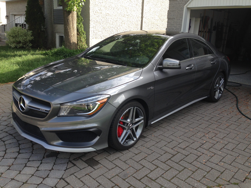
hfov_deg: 55.4
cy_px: 94
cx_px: 126
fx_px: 239
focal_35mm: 33
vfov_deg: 42.9
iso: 50
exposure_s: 1/396
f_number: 2.4
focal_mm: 4.12
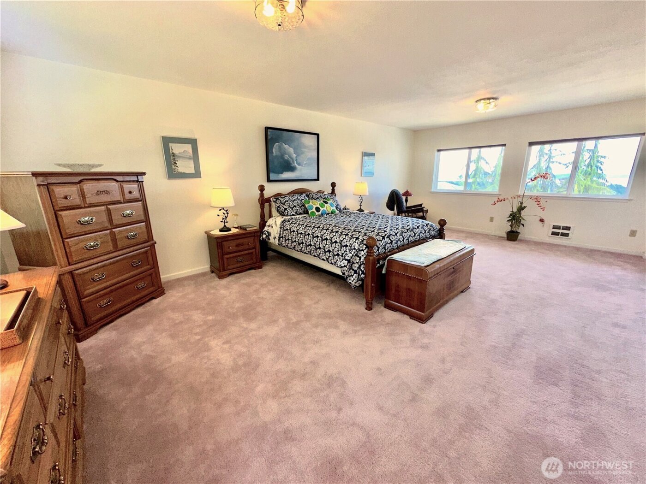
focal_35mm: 14
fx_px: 261
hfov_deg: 102.1
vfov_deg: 85.7
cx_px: 323
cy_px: 242
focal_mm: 2.22
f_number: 2.2
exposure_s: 1/151
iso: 32
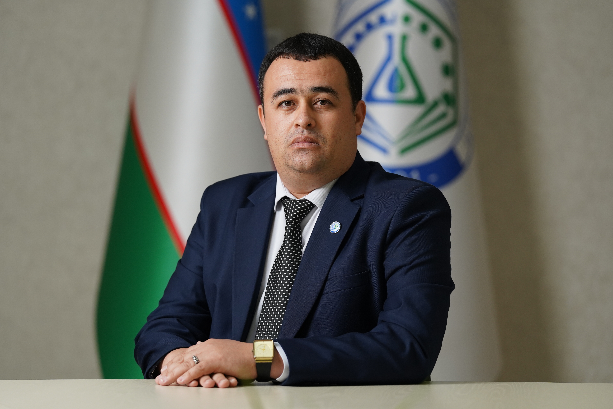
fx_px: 2588
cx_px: 306
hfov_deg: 13.5
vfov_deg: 9.0
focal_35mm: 152
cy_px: 204
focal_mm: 152
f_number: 4
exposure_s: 1/200
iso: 1600
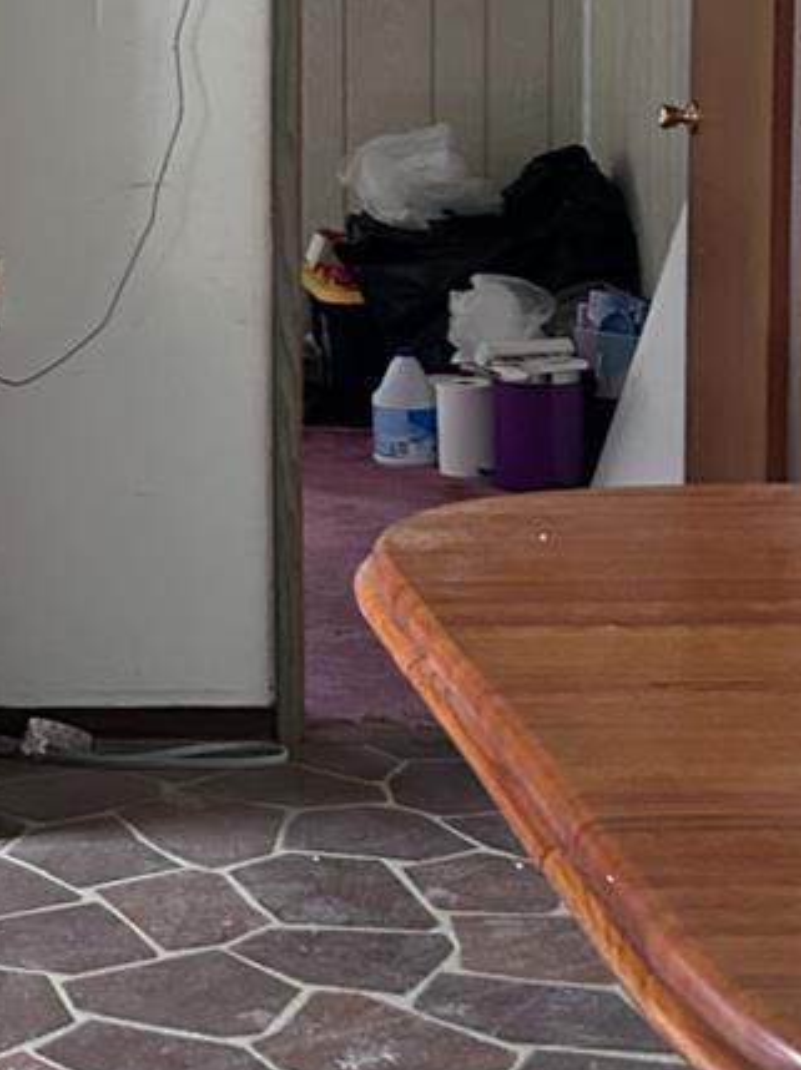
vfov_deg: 21.2
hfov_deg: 15.8
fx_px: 2812
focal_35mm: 91
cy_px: 172
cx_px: -89
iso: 400
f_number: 1.5
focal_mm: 5.7
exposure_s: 1/60
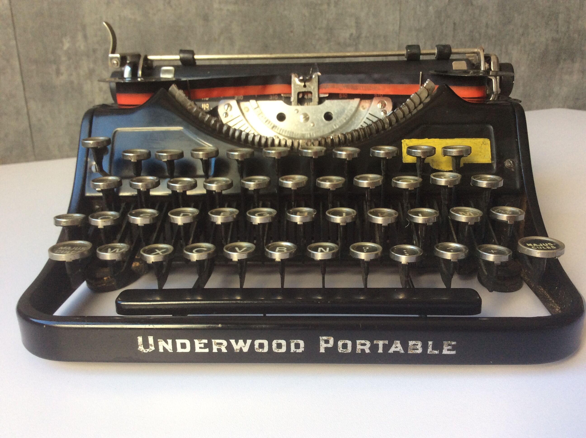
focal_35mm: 32
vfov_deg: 44.1
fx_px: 541
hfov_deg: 56.9
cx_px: 293
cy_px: 219
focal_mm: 3.3
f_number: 2.4
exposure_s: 1/50
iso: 40
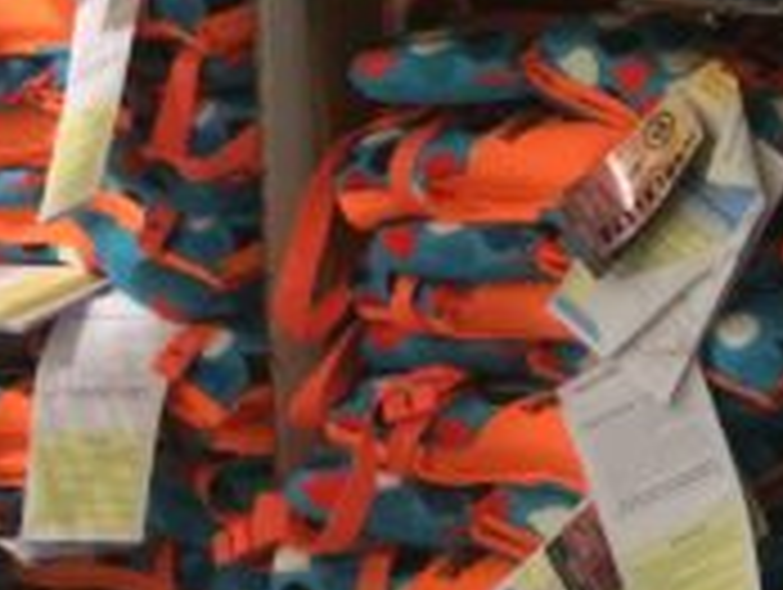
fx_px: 2899
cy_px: -5
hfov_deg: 13.6
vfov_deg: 11.5
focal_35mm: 128
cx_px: 1462
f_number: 2.2
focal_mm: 4.15
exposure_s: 1/30
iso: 250
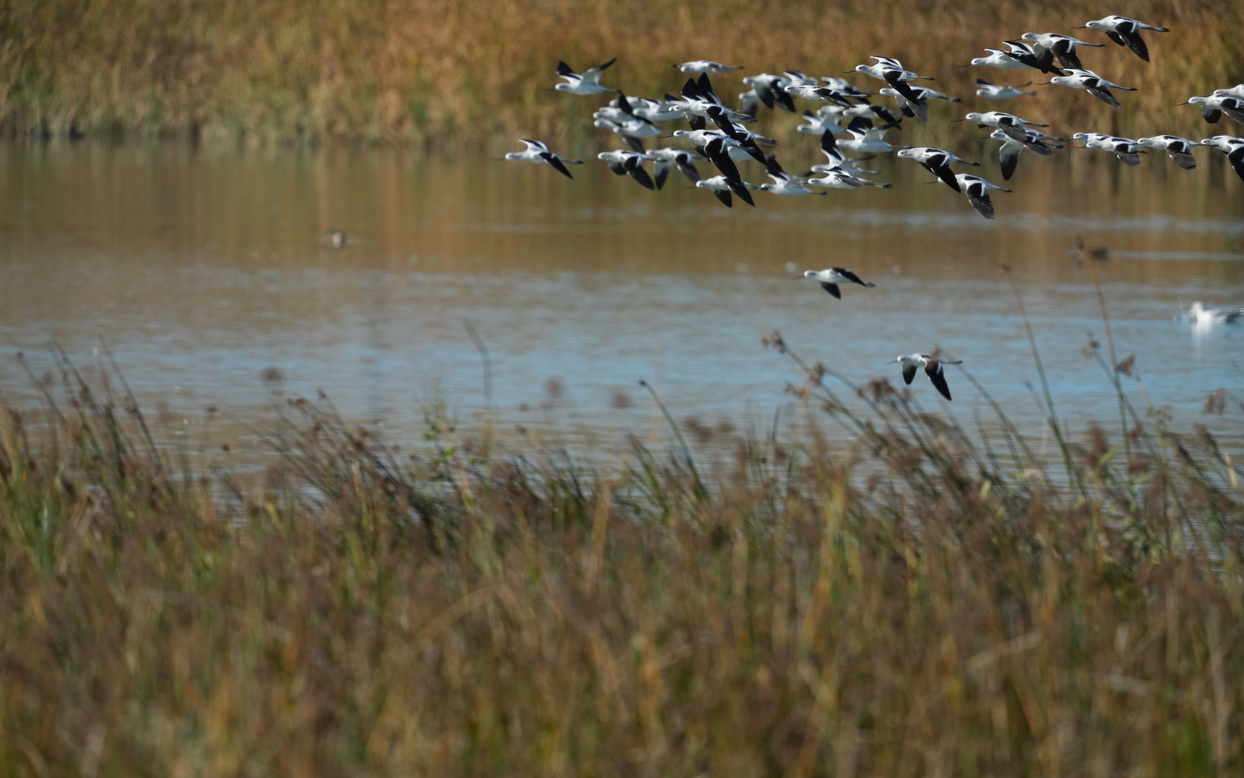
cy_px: 372
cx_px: 622
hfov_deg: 3.4
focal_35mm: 612
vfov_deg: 2.1
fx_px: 20750
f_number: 5.6
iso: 640
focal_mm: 600
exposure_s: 1/2500
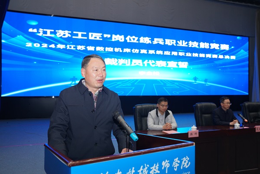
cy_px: 87
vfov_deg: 43.6
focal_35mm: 30
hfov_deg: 61.9
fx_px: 217
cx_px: 130
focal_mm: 30
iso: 1250
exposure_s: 1/160
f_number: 4
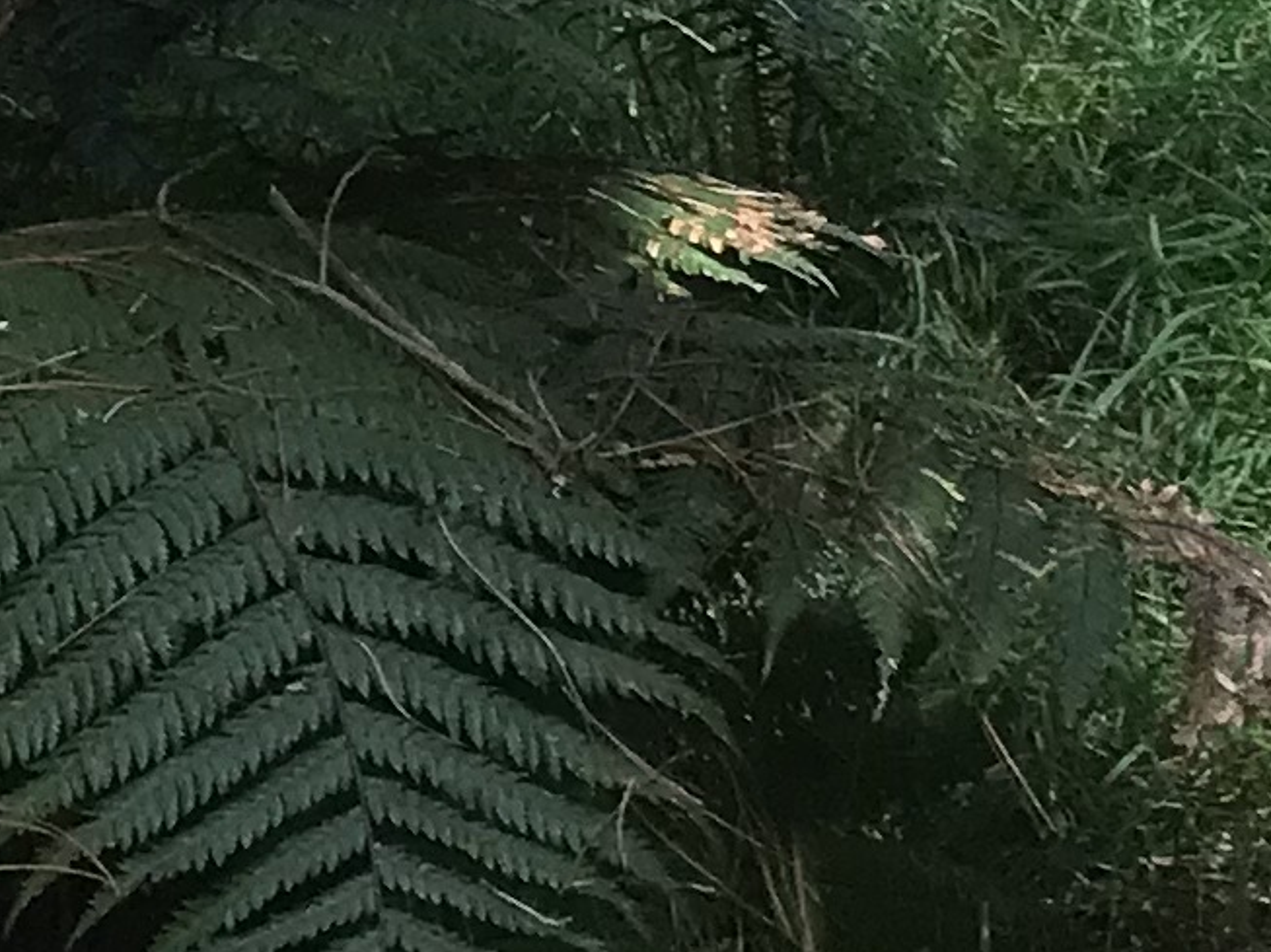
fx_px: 6349
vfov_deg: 7.6
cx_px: 156
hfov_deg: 11.4
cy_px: -1844
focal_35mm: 173
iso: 25
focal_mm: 3.99
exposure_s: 1/100
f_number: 1.8
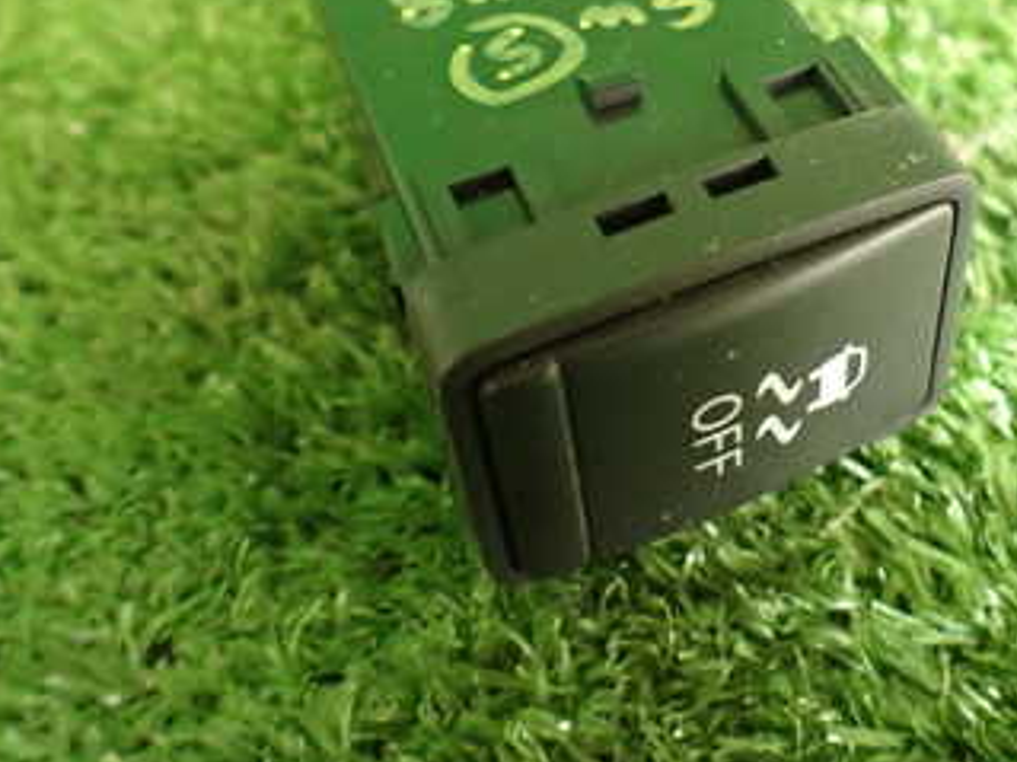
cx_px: 669
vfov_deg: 30.2
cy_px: 163
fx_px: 1380
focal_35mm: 47
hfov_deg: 40.0
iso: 500
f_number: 2
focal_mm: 4.5
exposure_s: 1/30
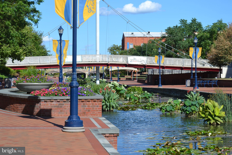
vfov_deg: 17.5
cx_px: 116
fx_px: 503
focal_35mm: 78
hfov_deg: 26.0
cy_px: 78
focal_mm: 52
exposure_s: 1/250
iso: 100
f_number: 8
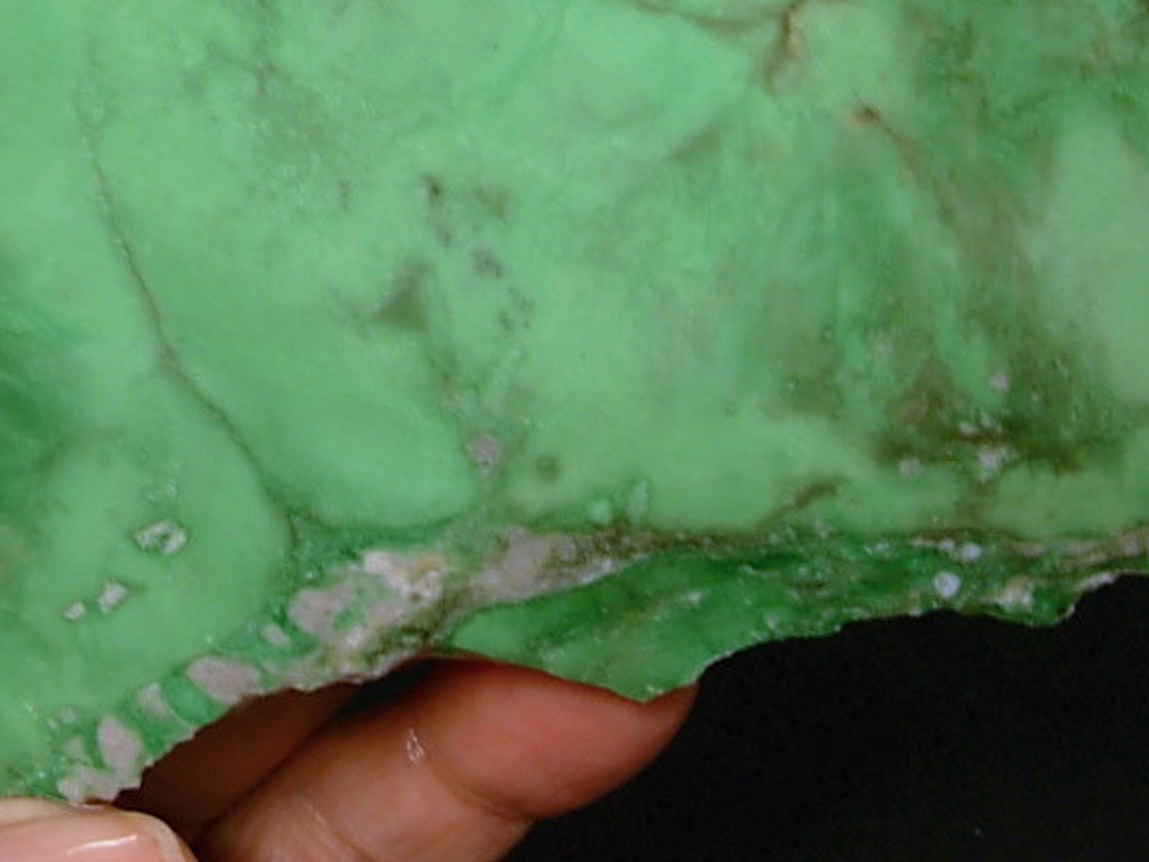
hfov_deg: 28.7
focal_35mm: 67
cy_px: 134
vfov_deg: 21.6
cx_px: 342
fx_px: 2224
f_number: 2.9
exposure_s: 1/14.7
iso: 50
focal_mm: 6.3
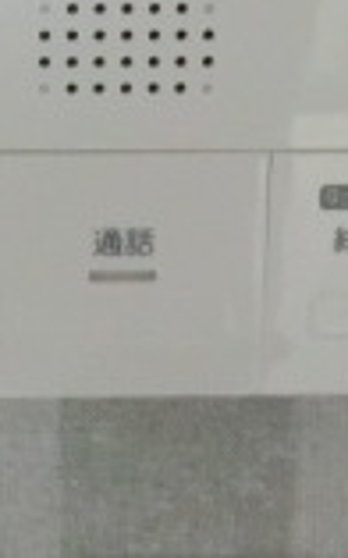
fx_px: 1580
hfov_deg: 12.5
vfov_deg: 18.9
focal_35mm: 104
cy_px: -110
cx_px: 21
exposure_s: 1/60
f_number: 3.2
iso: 800
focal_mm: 4.3
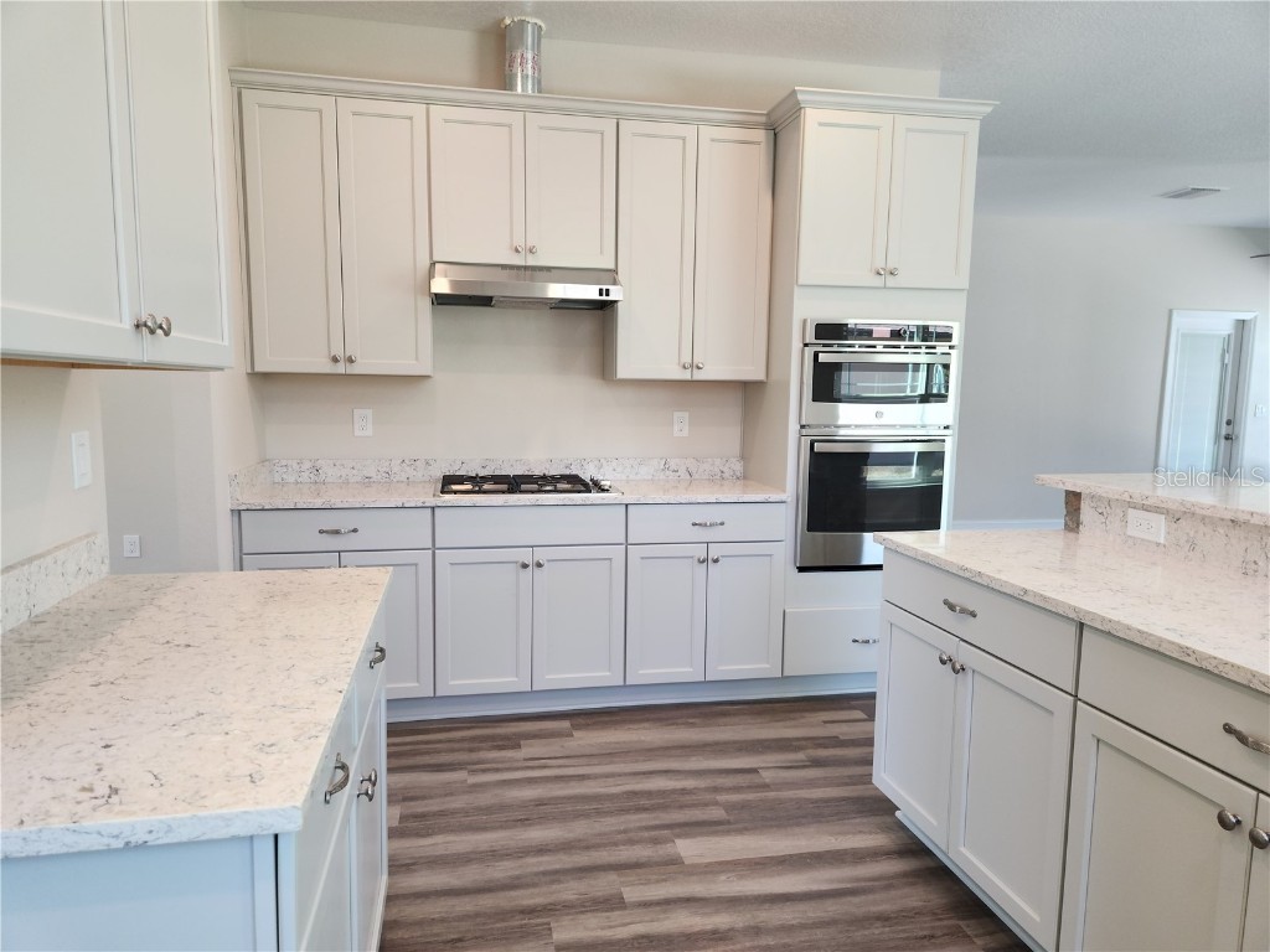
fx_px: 844
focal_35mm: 23
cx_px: 635
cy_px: 476
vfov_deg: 58.9
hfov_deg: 73.9
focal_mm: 5.4
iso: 64
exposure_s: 1/60
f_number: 1.8
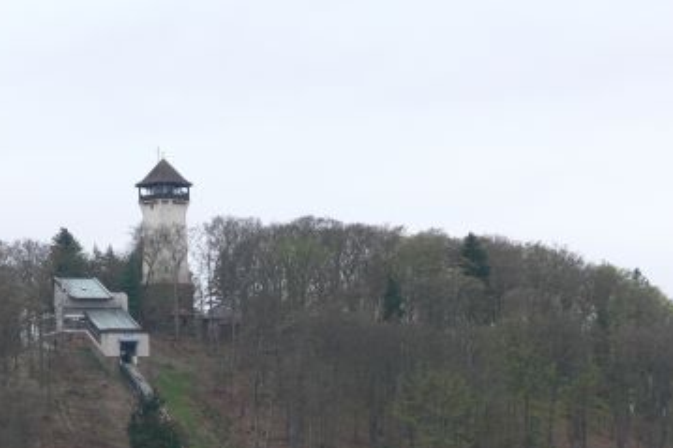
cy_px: 229
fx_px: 3625
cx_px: 189
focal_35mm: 194
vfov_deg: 7.1
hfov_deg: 10.6
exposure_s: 1/200
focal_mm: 26.1
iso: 100
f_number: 5.6
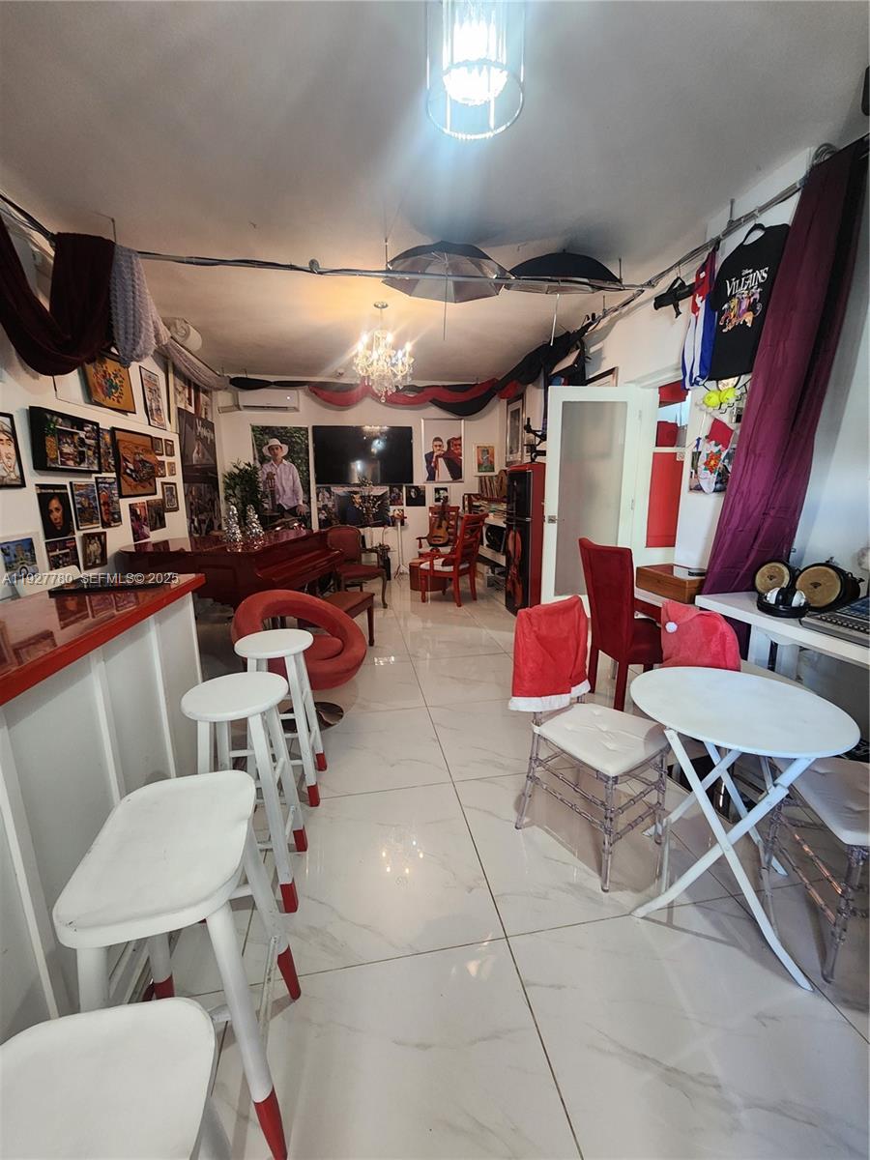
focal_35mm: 13
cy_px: 580
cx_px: 435
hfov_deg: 89.9
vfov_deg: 106.2
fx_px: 436
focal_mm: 2.2
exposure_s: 1/30
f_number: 2.2
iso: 320
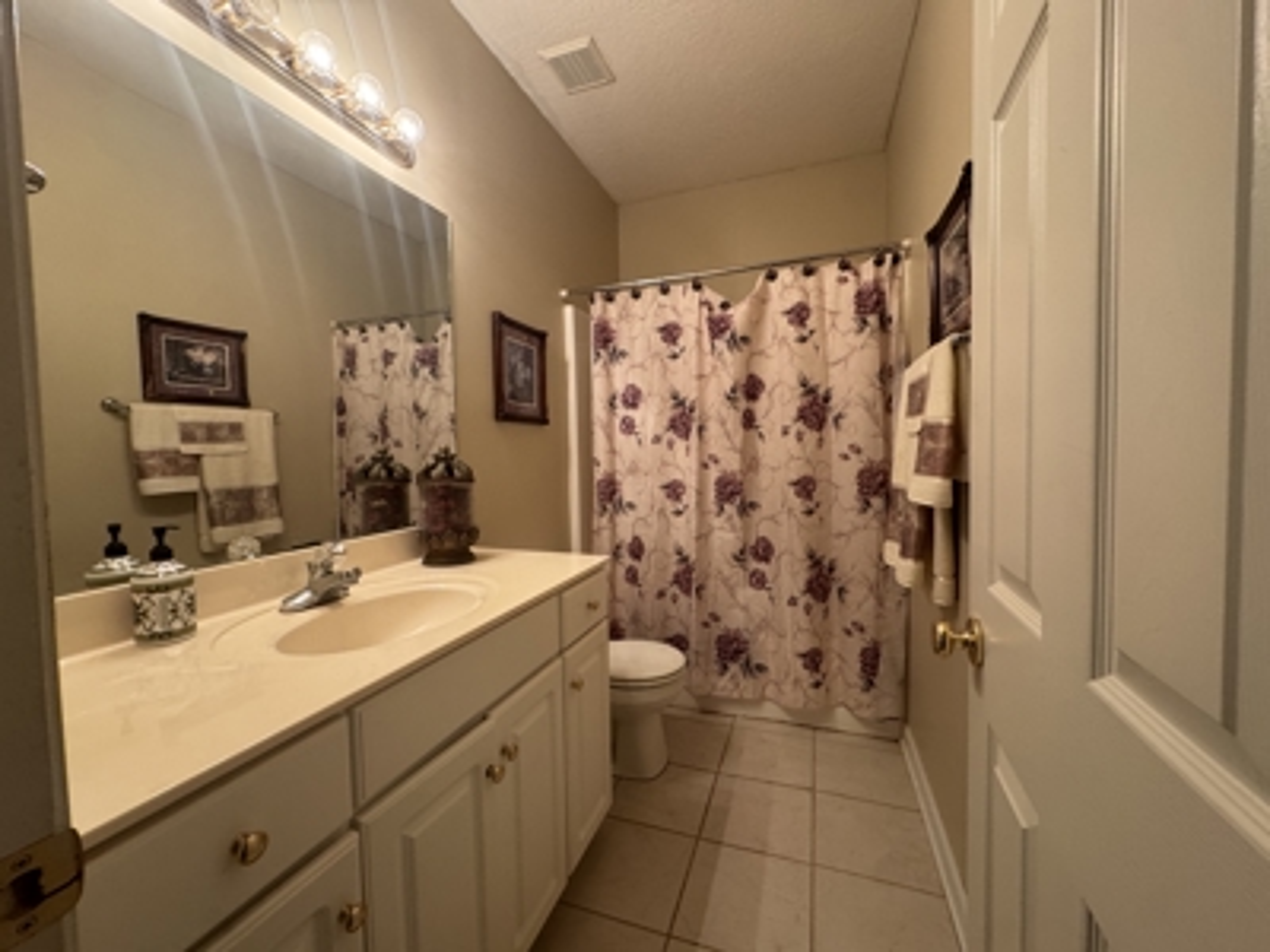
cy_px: 476
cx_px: 635
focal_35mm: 14
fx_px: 514
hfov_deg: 102.1
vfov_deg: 85.7
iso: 200
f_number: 2.2
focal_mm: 2.22
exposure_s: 1/60
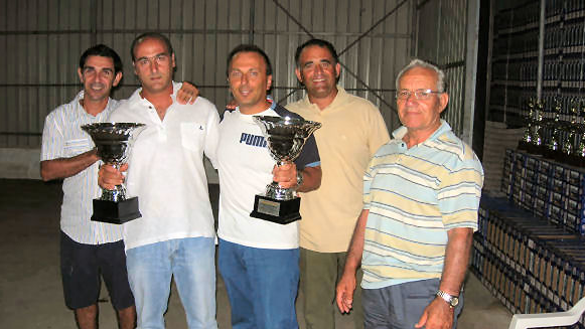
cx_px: 296
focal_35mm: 42
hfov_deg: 48.3
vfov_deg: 28.3
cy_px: 182
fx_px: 652
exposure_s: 1/60.1
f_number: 2.8
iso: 64
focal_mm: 7.8
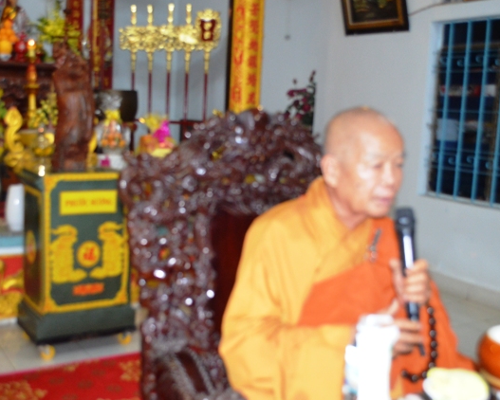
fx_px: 607
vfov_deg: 36.5
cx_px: 230
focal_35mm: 41
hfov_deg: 44.7
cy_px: 199
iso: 1400
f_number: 4
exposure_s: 1/60
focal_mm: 24
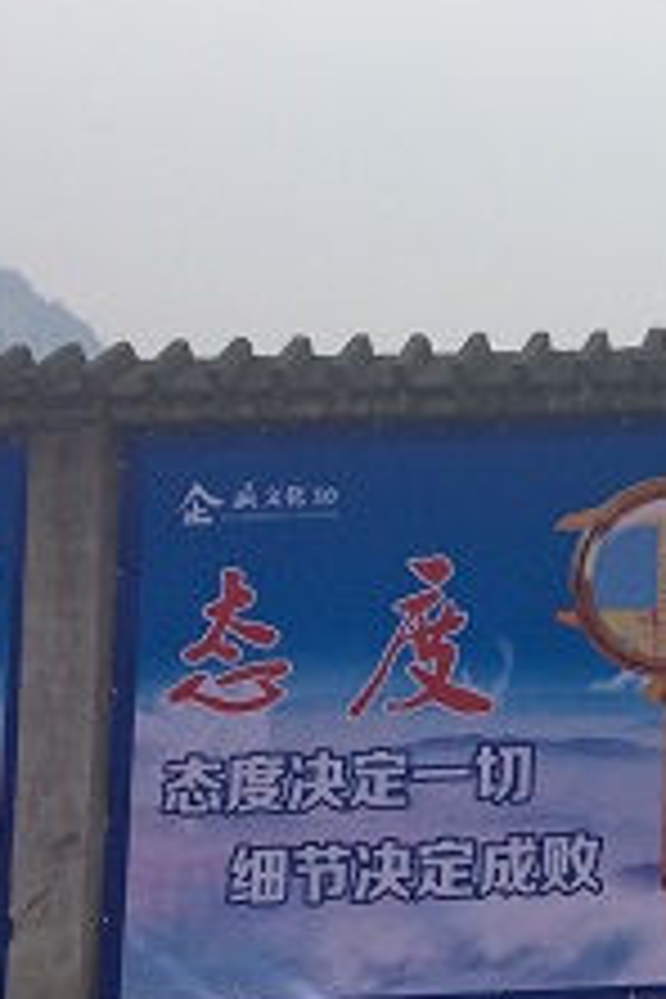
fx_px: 2414
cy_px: 328
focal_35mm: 87
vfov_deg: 23.3
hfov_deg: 13.3
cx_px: 1377
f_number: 2.2
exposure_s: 1/720
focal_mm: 4.15
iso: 32
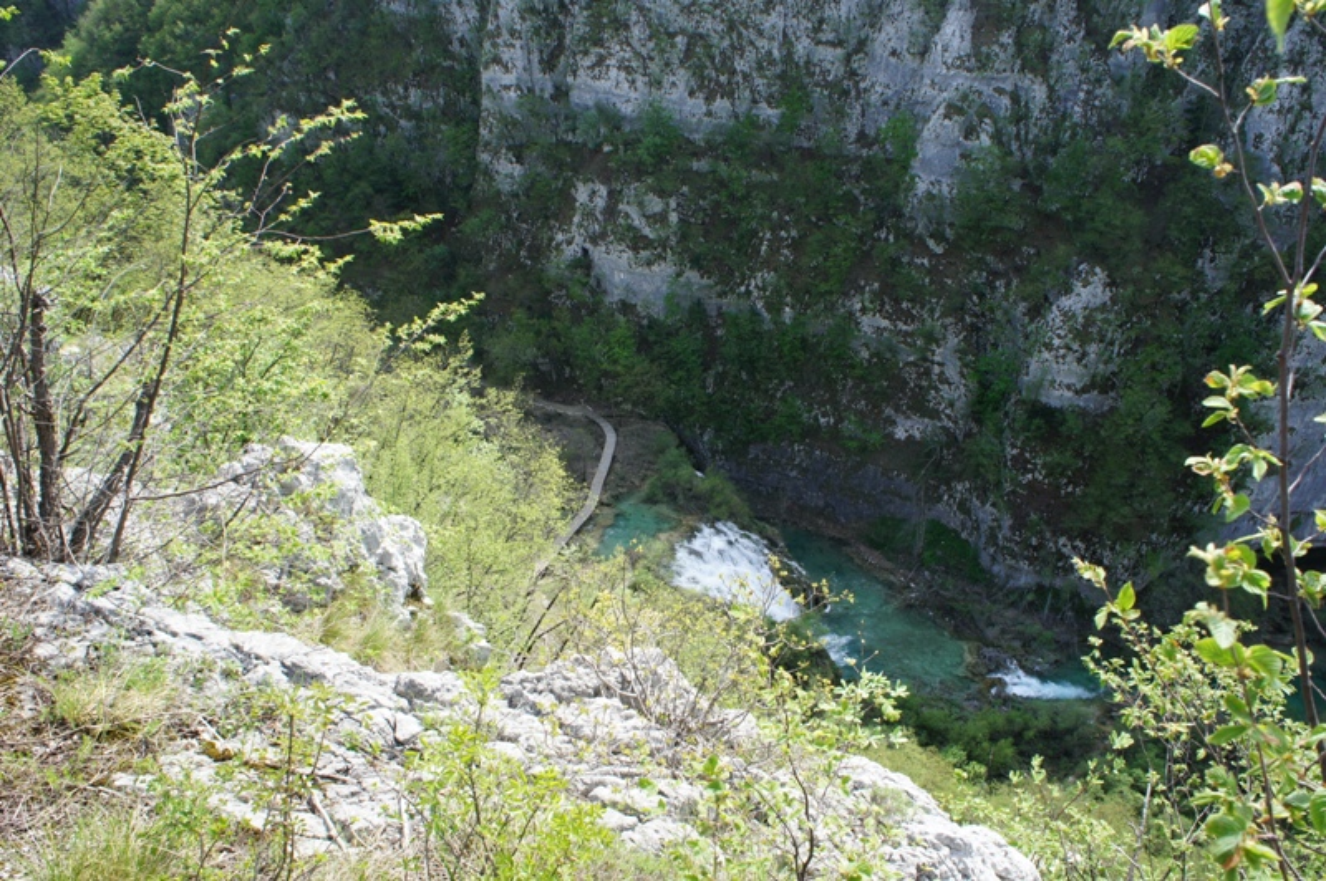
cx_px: 663
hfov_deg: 67.4
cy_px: 440
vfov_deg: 47.9
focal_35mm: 27
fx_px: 994
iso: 200
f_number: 11
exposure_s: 1/50
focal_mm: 18
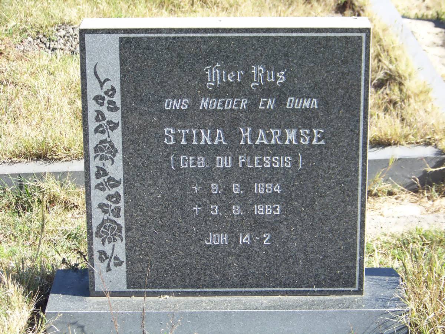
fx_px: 1363
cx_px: 222
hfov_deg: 18.5
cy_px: 167
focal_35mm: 106
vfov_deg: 14.0
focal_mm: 17.6
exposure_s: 1/250
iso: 64
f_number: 3.2
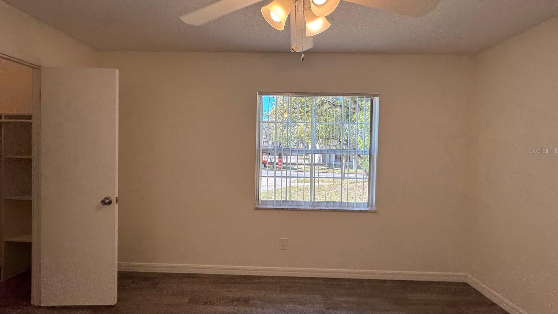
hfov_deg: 99.3
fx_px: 237
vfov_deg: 67.1
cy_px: 150
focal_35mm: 16
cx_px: 272
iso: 50
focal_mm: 2.22
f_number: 2.2
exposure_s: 1/120
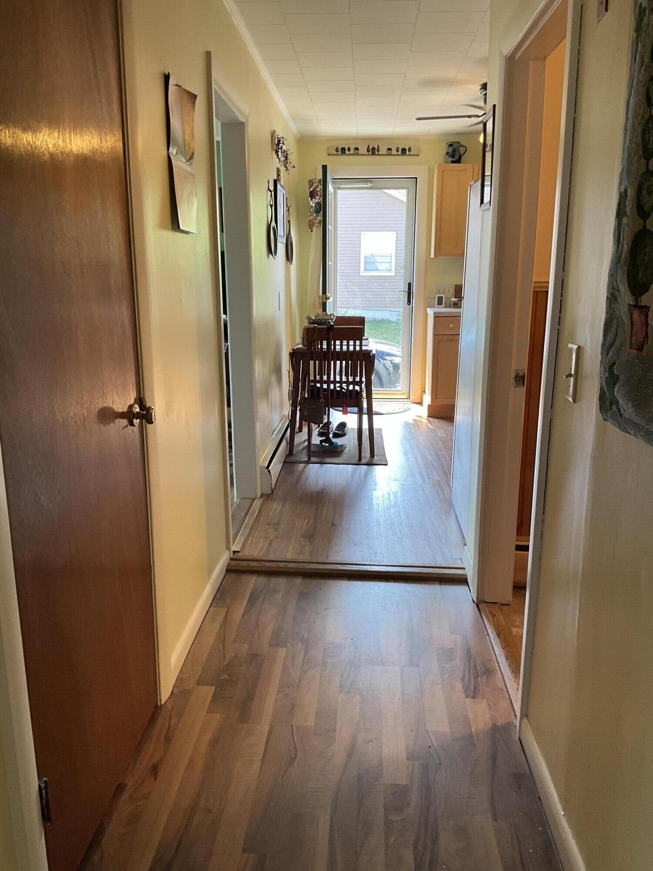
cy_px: 436
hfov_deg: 48.2
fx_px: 729
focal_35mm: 29
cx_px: 326
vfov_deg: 61.7
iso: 64
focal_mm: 3
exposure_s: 1/95
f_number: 1.8
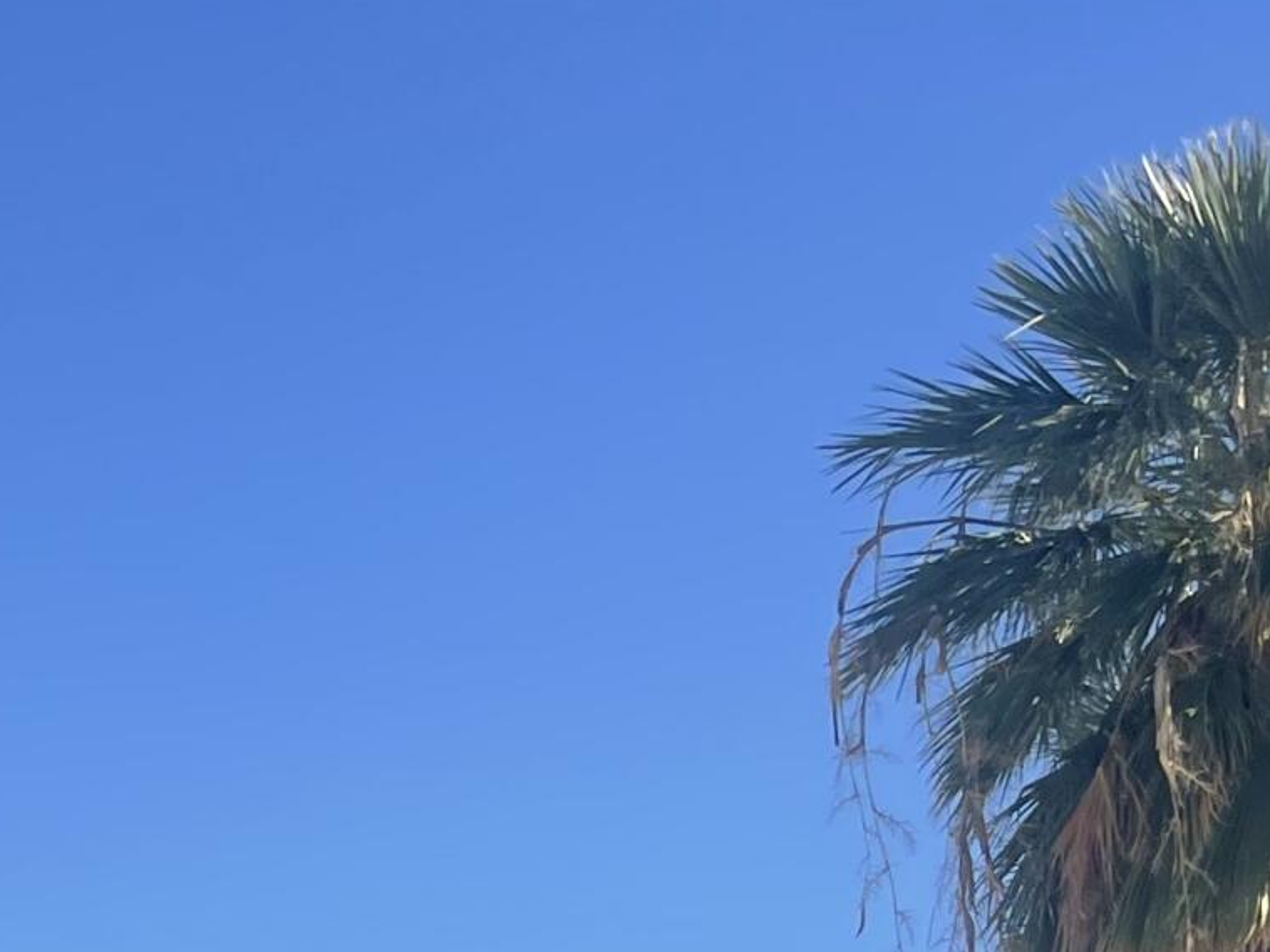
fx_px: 3631
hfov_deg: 19.0
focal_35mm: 99
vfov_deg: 13.1
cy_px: 1860
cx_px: -136
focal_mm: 5.1
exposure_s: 1/2336
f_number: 1.6
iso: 32
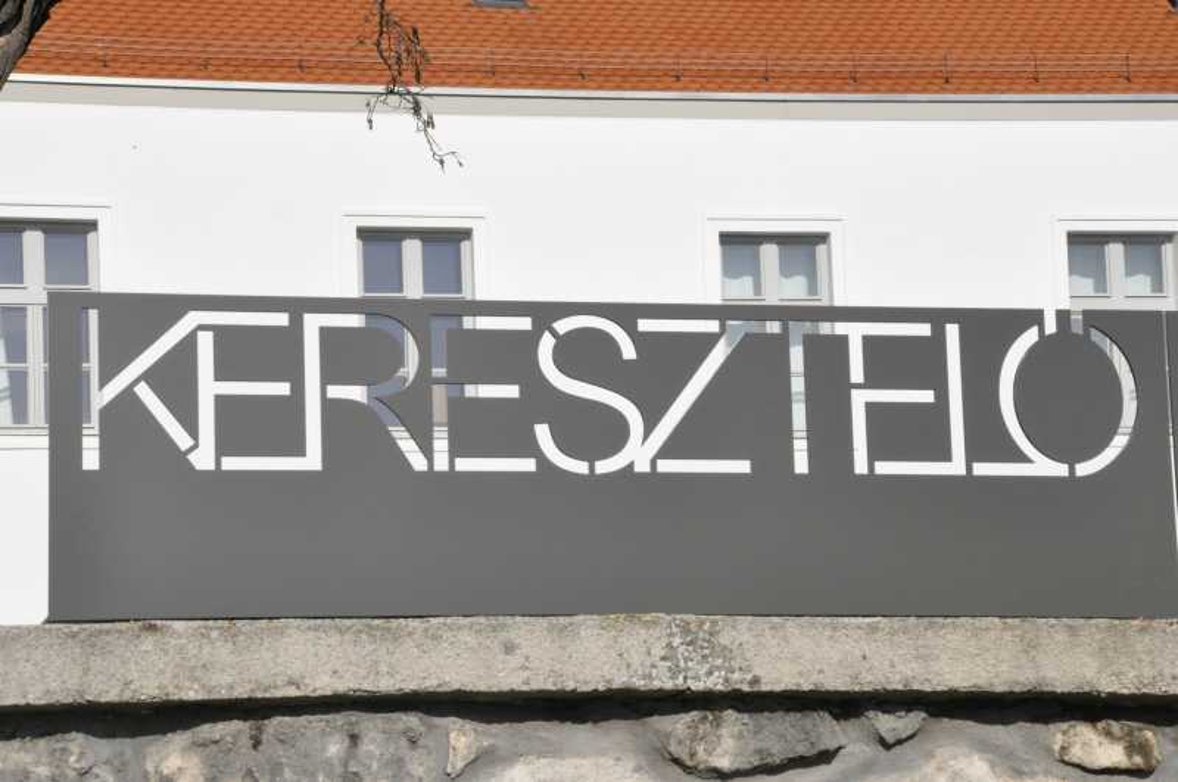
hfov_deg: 18.2
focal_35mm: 112
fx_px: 3676
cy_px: 391
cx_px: 589
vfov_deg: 12.1
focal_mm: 75
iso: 800
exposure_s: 1/800
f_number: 14
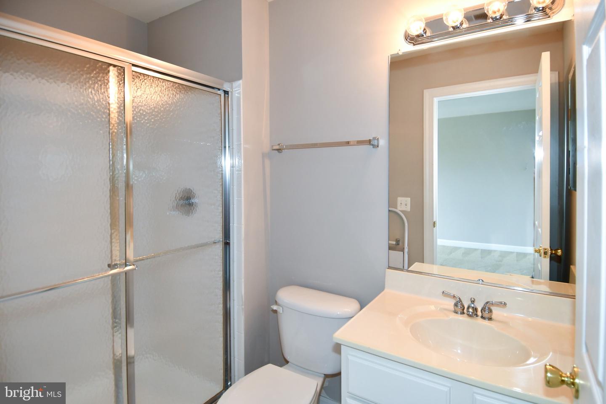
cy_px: 202
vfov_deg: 67.4
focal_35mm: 18
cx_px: 303
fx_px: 303
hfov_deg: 90.0
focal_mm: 12
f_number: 4
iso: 500
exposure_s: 1/60
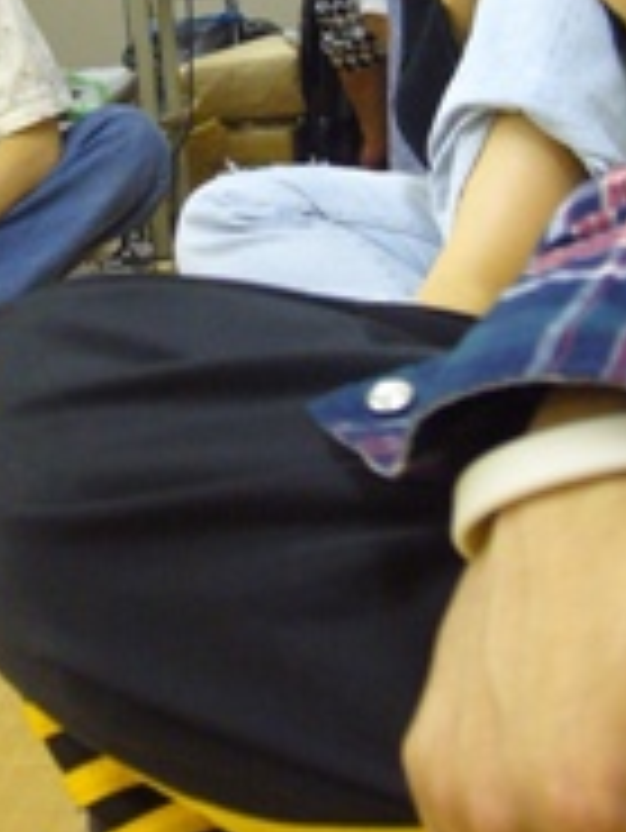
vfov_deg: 20.0
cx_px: 104
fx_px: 2312
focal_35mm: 96
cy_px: 90
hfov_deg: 15.3
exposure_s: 1/10
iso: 200
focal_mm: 7.5
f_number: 3.2
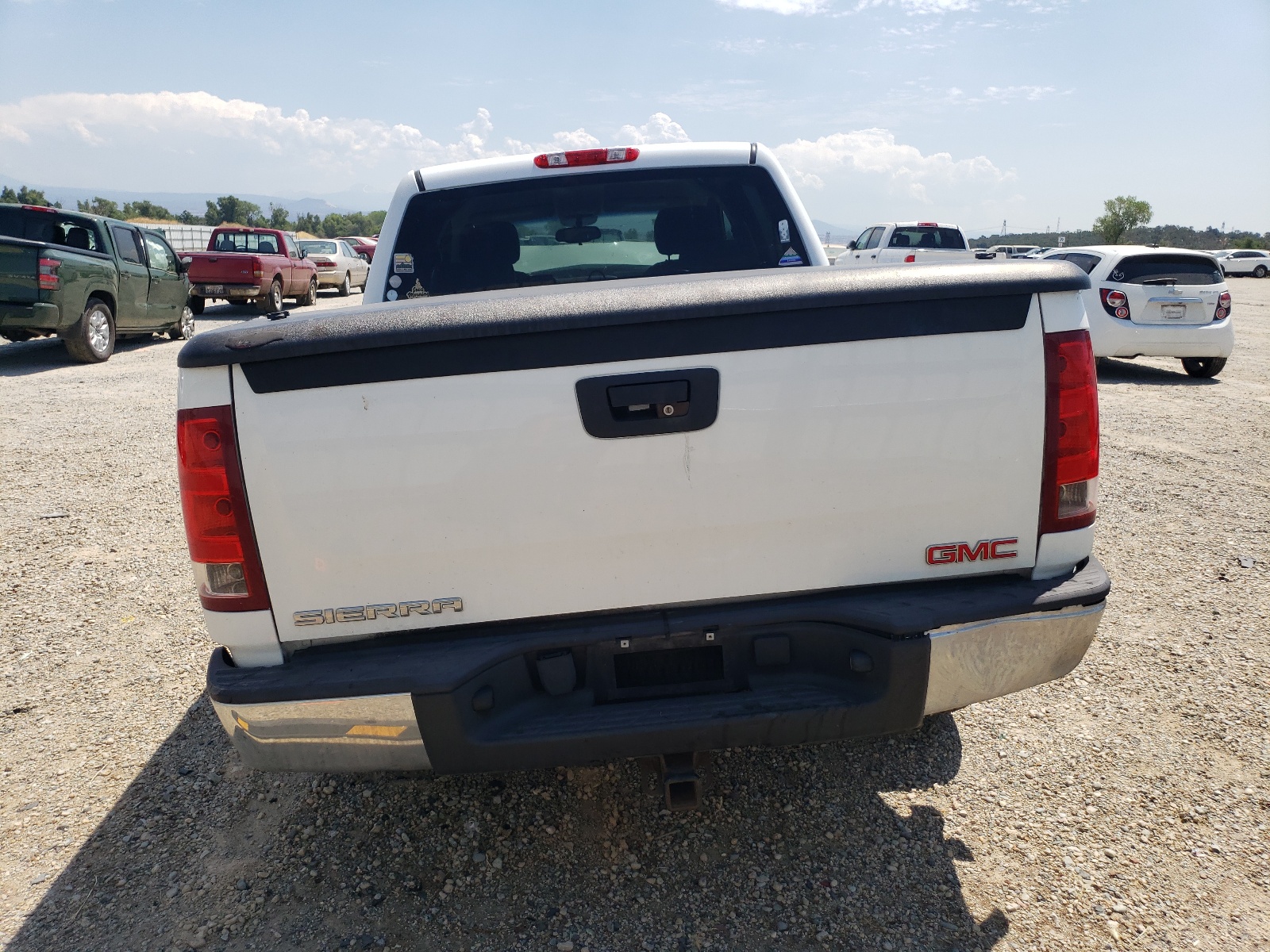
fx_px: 954
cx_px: 635
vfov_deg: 53.1
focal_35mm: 26
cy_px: 476
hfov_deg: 67.3
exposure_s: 1/3333
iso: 50
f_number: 1.5
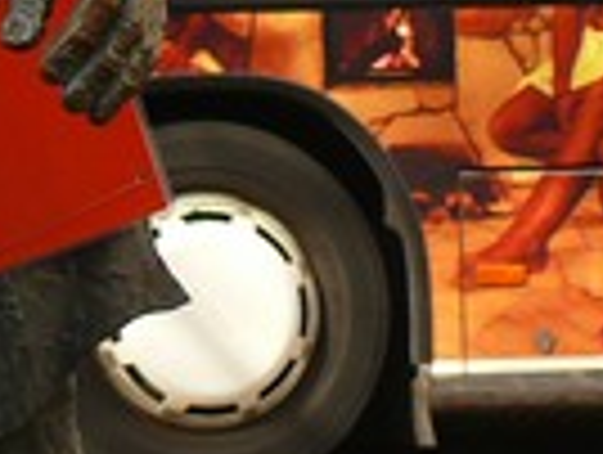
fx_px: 4869
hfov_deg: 6.8
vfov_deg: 5.3
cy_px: -180
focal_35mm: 279
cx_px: -788
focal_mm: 10.6
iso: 100
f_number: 3.2
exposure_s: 1/100
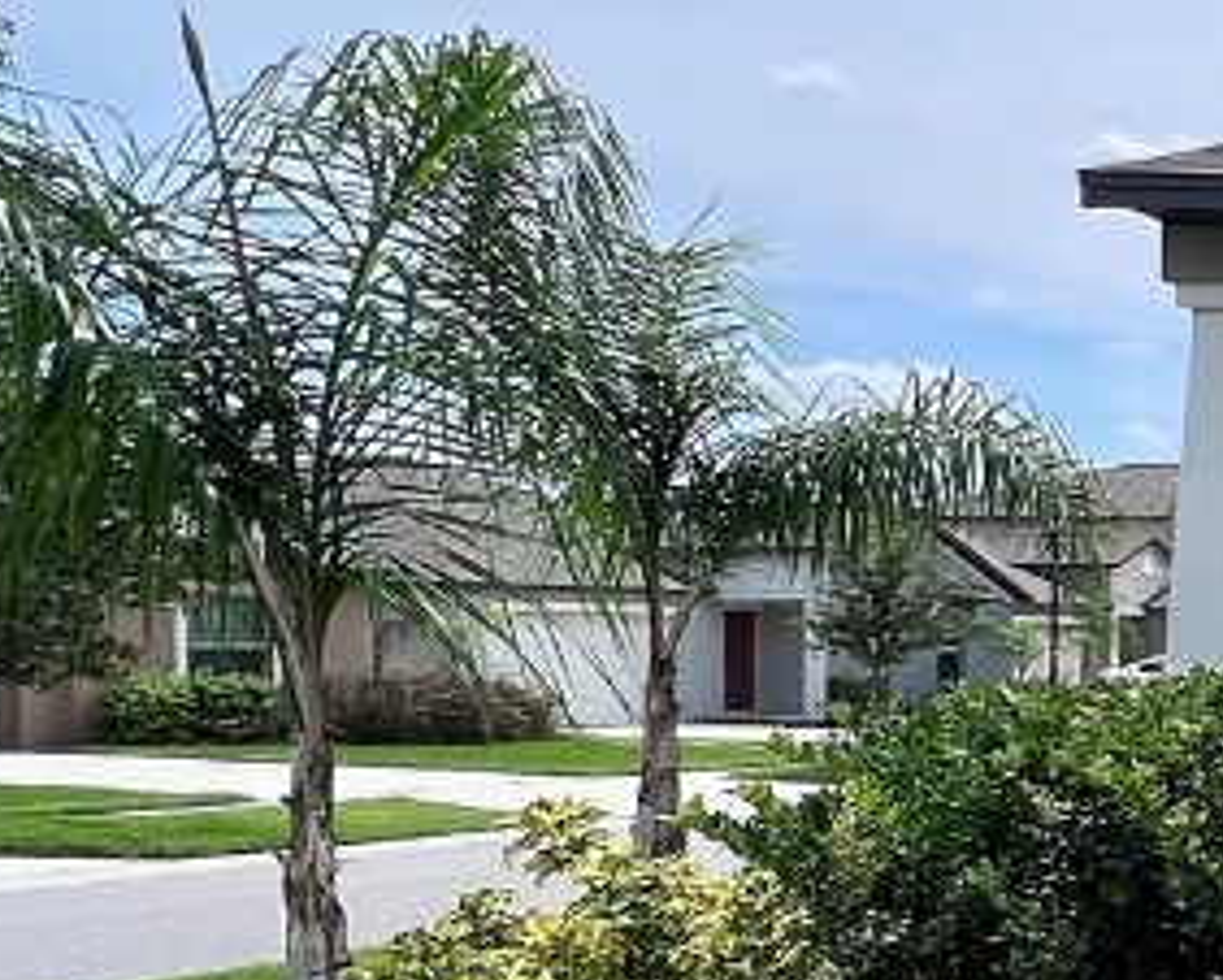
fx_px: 1666
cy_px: 655
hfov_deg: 27.0
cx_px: 1874
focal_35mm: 46
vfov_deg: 32.5
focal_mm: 1.57
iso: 32
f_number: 1.8
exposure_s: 1/1376
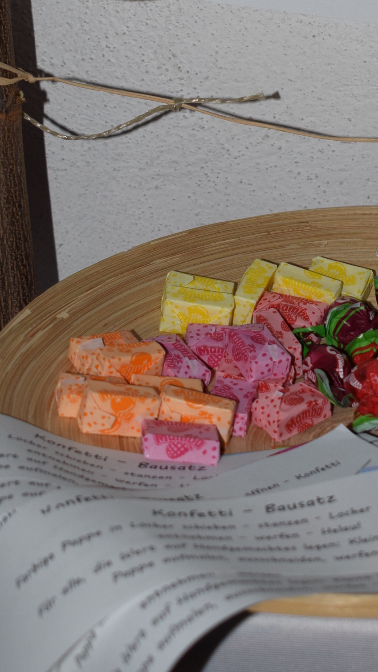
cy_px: 94
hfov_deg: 11.3
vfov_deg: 19.9
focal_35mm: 106
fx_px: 1888
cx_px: 360
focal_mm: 34
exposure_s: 1/60
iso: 640
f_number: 4.5
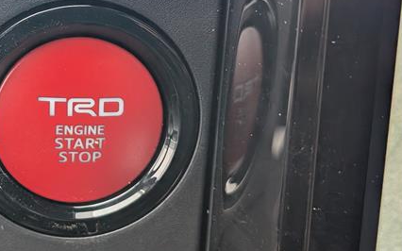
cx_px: 111
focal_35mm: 78
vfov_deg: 16.7
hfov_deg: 26.2
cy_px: 109
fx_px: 854
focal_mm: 6.9
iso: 472
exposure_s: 1/526
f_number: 1.68
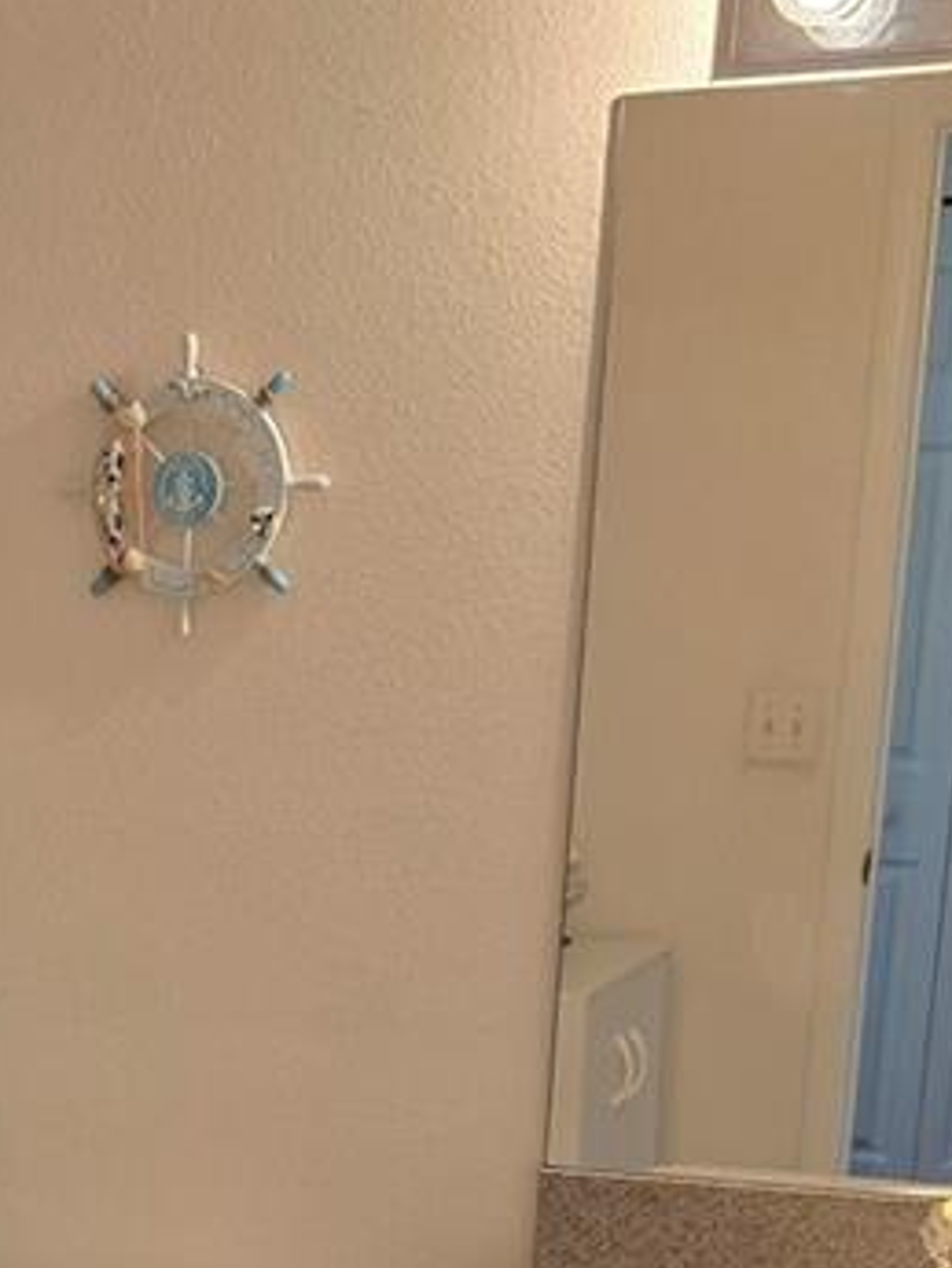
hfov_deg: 17.6
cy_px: 1422
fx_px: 2932
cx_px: -191
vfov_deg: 22.9
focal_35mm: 80
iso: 200
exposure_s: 1/120
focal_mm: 6.3
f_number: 1.7
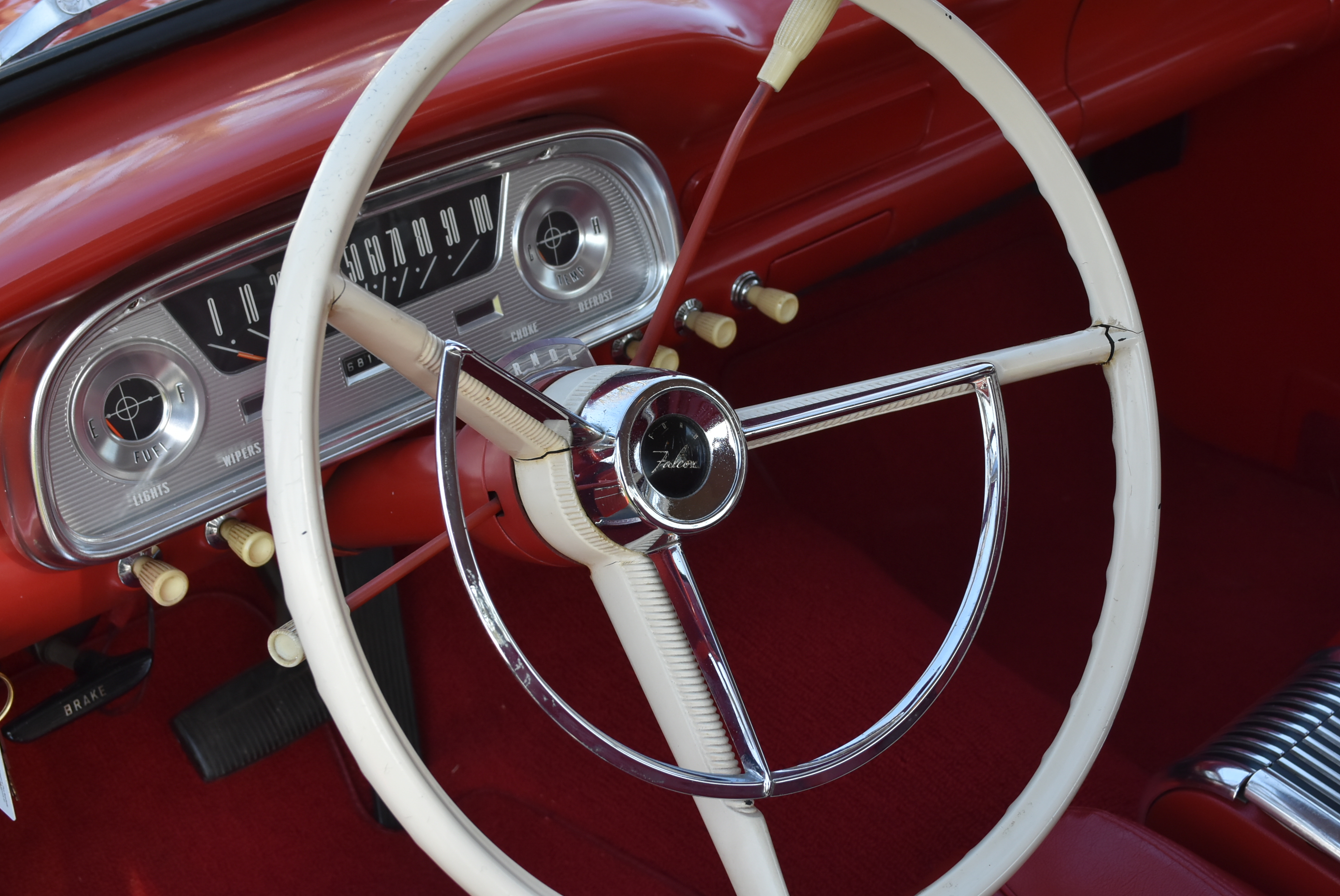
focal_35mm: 50
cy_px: 431
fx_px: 1863
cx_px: 685
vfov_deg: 27.0
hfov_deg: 39.6
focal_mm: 32
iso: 800
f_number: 8
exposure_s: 1/320
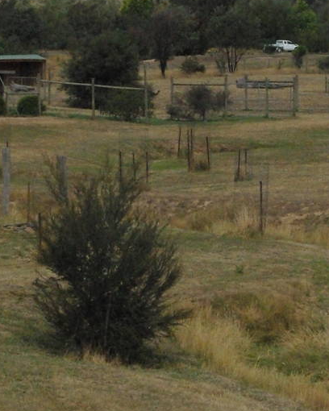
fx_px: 2154
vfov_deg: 10.9
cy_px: 104
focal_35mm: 177
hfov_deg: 8.7
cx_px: 236
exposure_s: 1/3000
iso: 1600
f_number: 11
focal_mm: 40
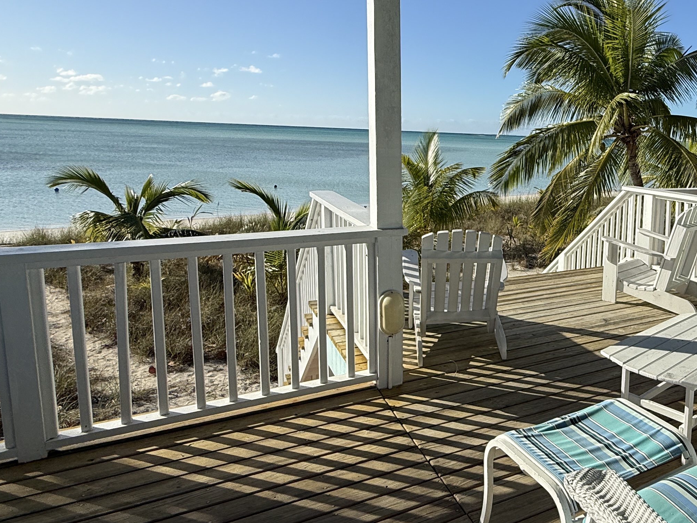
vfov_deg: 49.5
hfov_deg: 57.7
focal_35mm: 28
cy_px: 219
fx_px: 564
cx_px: 577
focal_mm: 2.22
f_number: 2.2
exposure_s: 1/3289
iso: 50
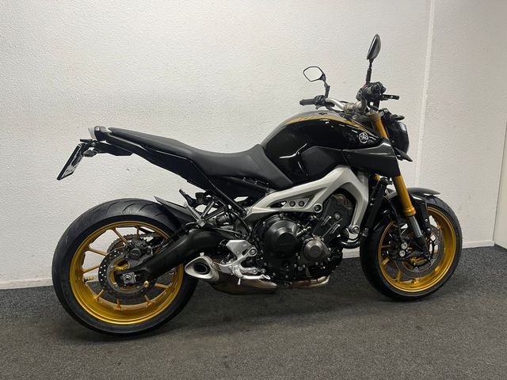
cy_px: 190
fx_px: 381
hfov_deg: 67.3
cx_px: 254
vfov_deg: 53.1
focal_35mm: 26
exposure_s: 1/50
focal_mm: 5.1
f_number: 1.6
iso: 80
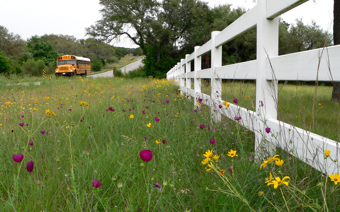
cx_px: 168
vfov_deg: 32.8
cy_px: 113
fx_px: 361
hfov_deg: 50.4
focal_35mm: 39
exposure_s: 1/160
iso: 80
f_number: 5.6
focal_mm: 6
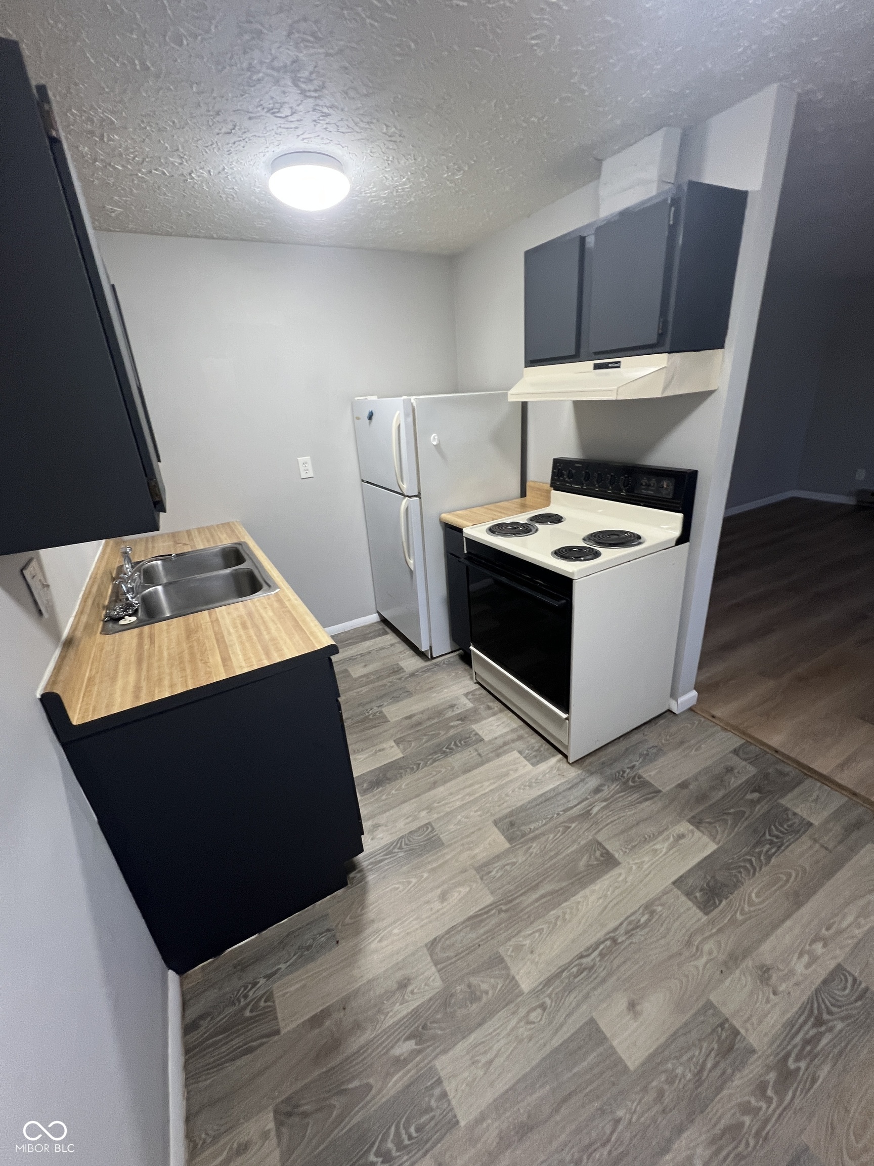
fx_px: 438
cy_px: 583
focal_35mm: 13
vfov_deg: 106.2
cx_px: 437
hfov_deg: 89.9
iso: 160
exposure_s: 1/60
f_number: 1.8
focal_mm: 1.57
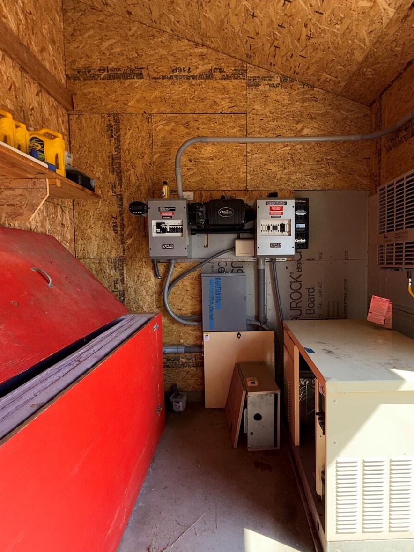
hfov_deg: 68.4
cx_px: 235
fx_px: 303
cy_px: 279
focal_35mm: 19
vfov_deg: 84.7
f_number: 2.2
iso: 16
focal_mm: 2.22
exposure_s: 1/122
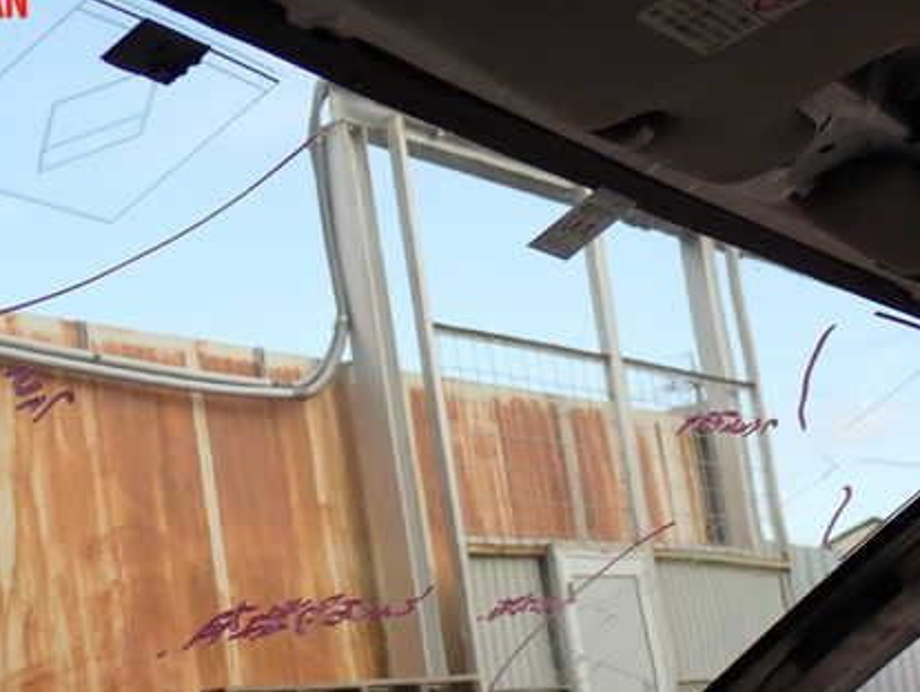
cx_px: 290
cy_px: 475
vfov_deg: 18.9
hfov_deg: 24.8
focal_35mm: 78
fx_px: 2075
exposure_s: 1/160
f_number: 4.5
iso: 100
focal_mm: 9.65
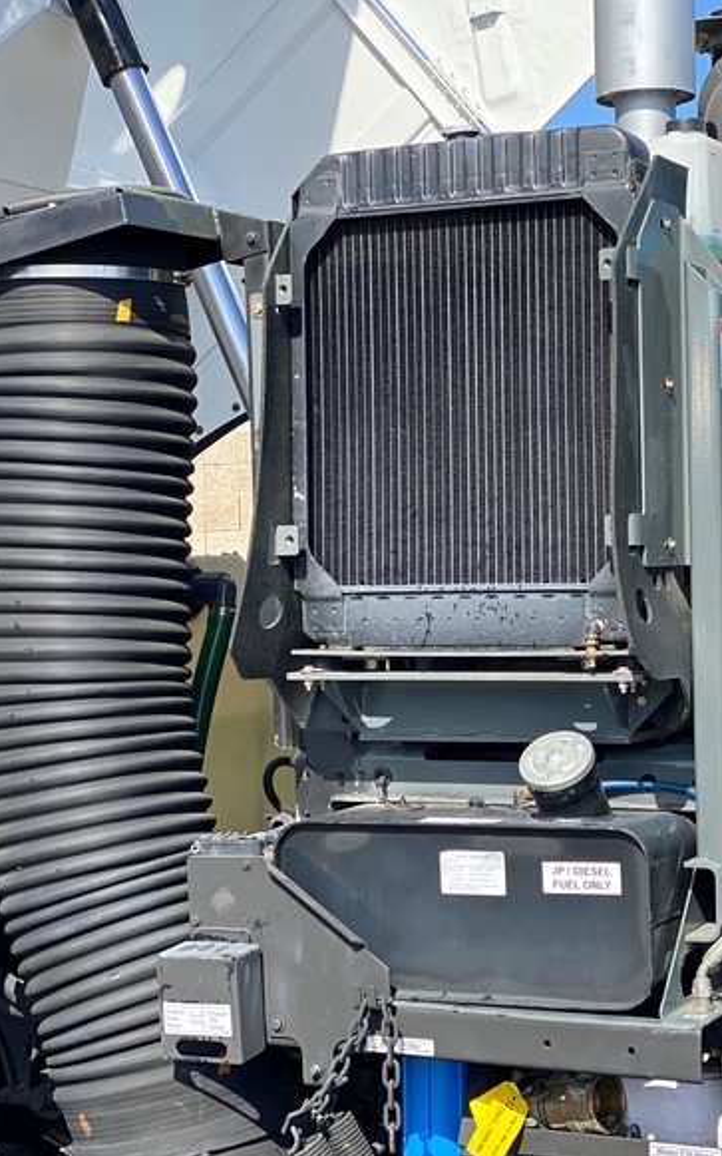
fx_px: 2330
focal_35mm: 74
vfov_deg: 27.9
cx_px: 481
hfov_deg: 17.6
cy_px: 578
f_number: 2
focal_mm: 6
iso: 20
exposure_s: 1/1199
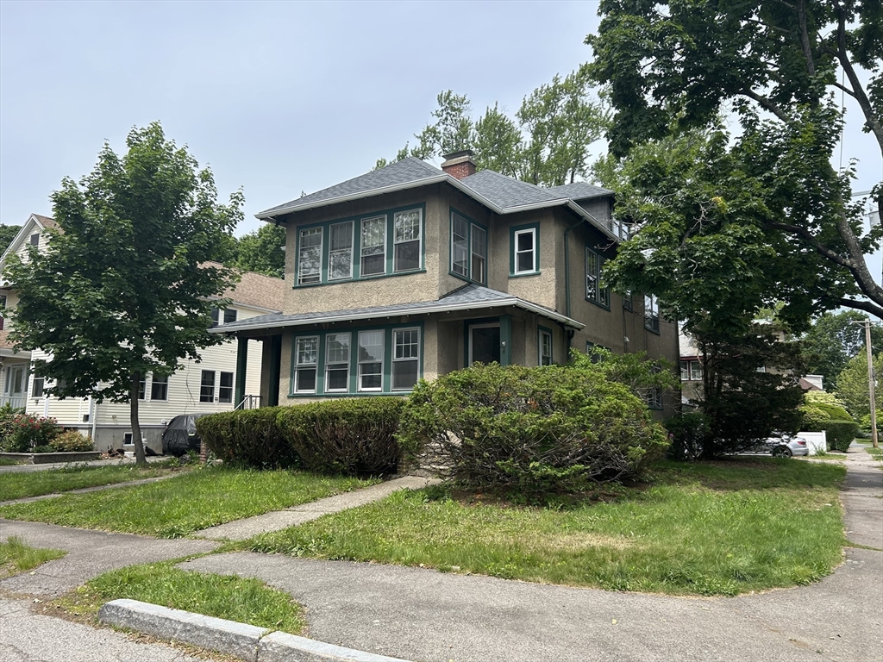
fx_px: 663
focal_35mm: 26
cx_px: 442
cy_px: 331
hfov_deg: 67.3
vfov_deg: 53.1
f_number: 1.5
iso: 50
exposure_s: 1/2632
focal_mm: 5.7
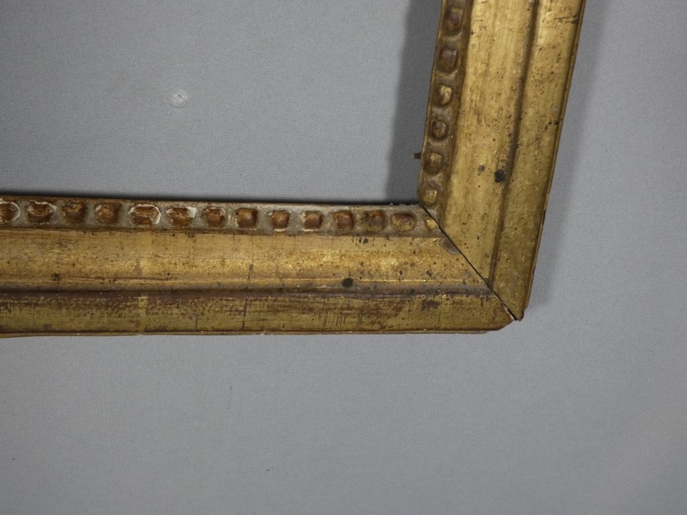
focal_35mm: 43
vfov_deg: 33.6
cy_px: 258
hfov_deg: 43.9
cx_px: 344
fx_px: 853
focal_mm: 7.8
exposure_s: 1/125
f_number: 3.7
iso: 200
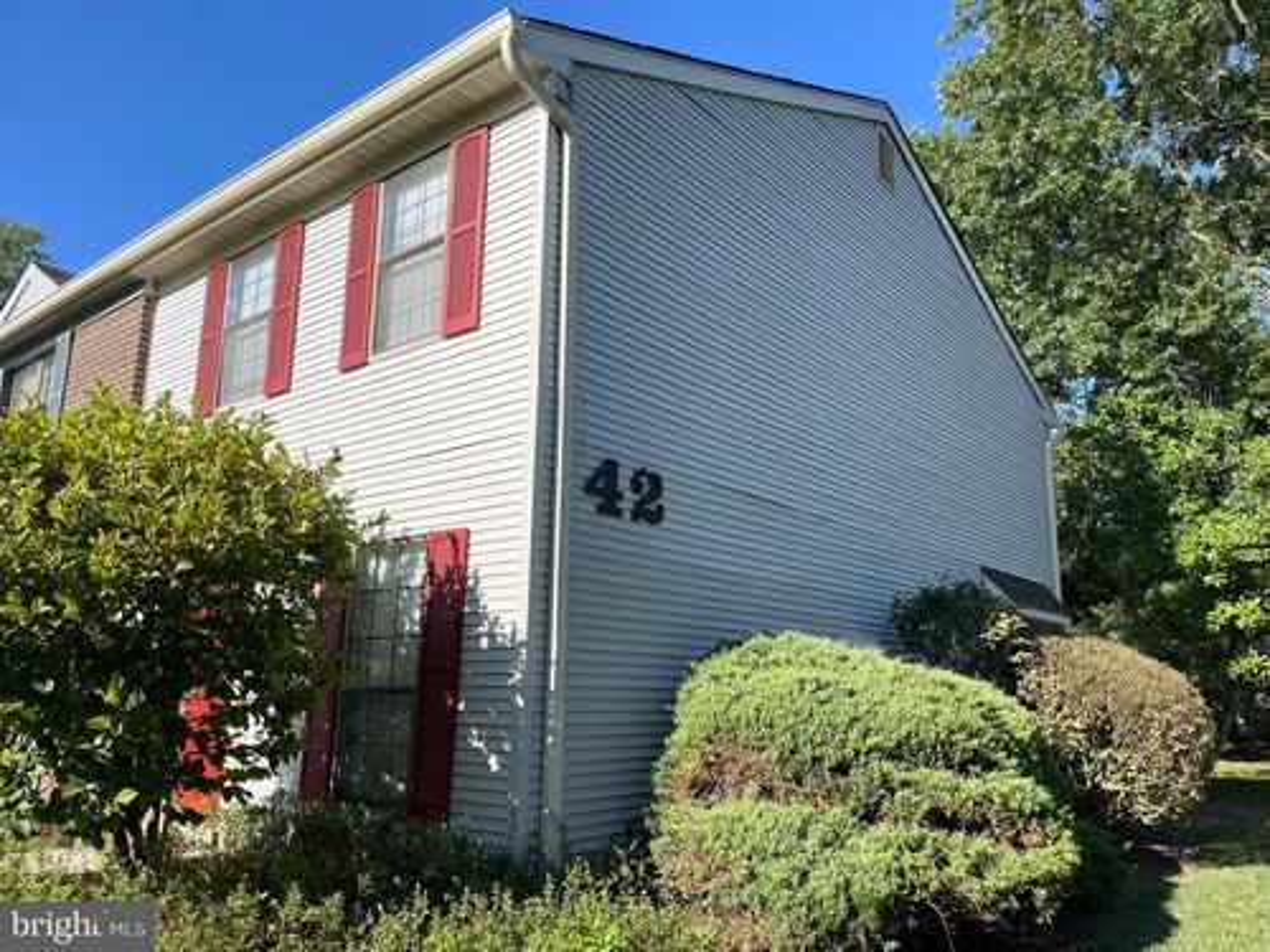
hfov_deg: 67.3
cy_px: 476
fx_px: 954
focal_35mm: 26
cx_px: 635
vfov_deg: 53.1
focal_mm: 4.2
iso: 32
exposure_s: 1/2212
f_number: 1.6
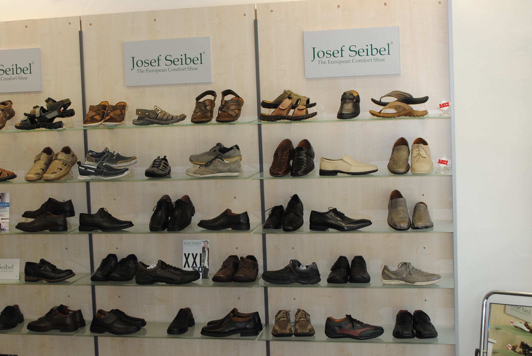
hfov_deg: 31.3
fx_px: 947
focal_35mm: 64
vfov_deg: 21.3
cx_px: 208
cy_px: 164
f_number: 4
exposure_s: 1/80
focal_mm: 24
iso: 200
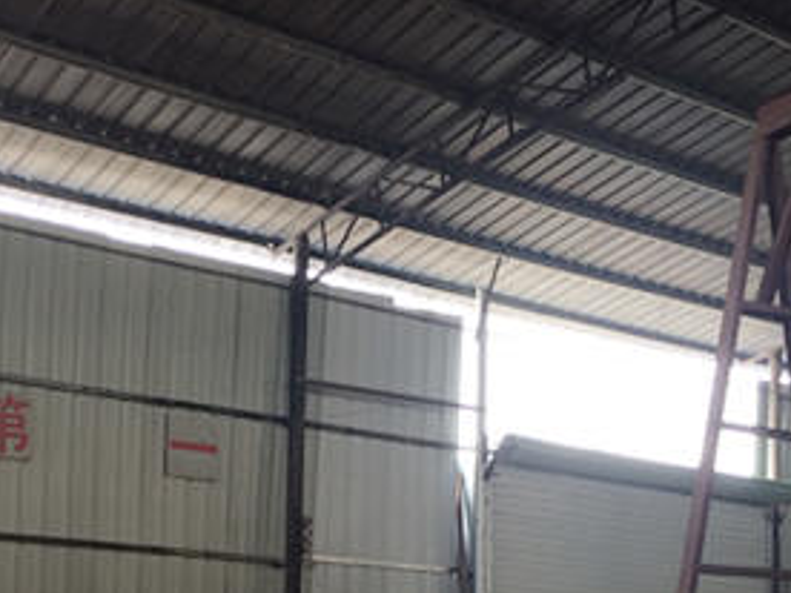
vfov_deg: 22.3
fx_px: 1440
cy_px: 613
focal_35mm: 63
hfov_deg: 30.6
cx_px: 301
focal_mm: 4.15
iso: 50
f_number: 2.2
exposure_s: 1/60
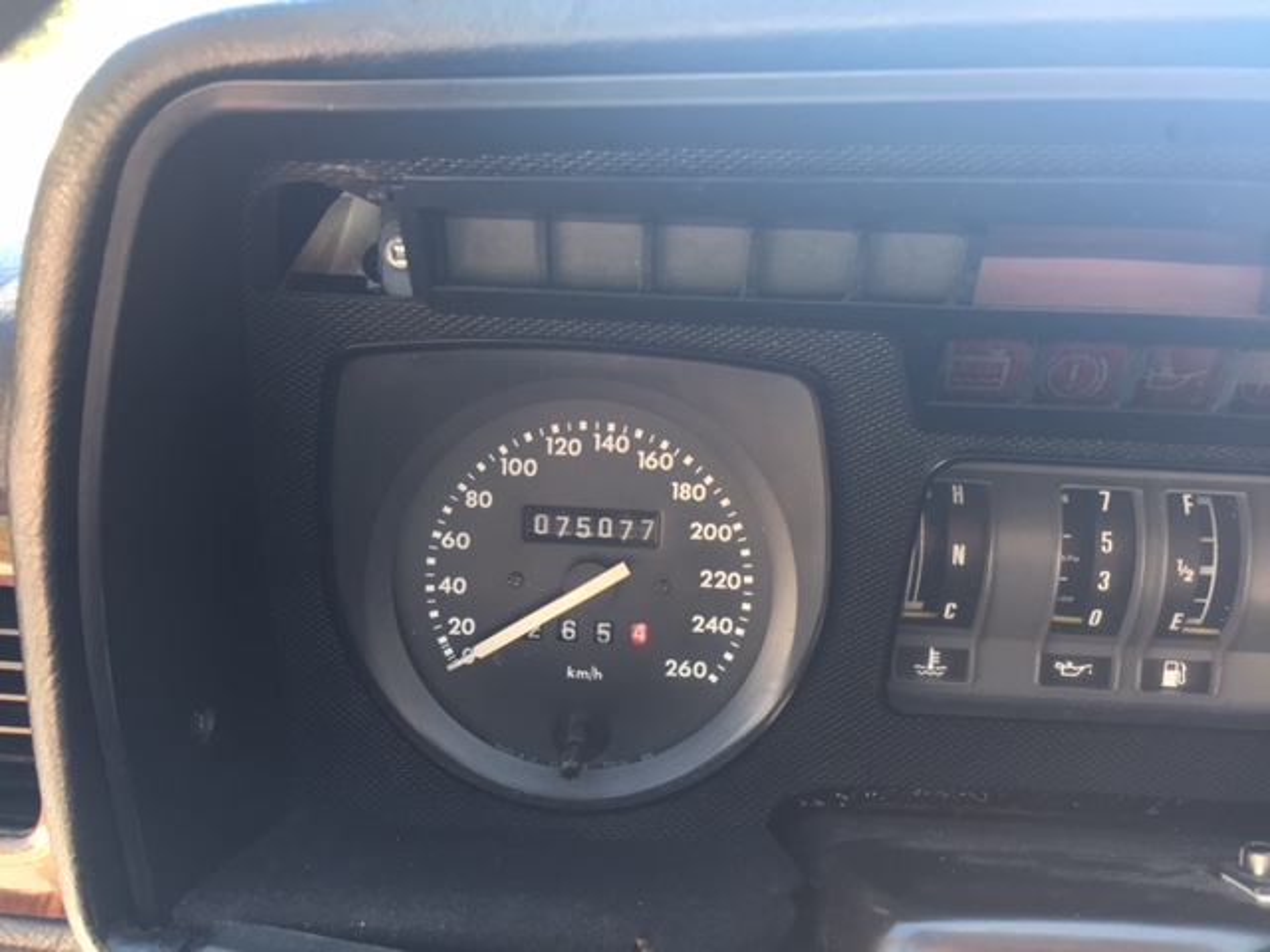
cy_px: 476
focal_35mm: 29
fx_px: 1064
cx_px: 635
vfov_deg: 48.2
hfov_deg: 61.7
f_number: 2.2
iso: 32
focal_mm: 4.15
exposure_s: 1/33
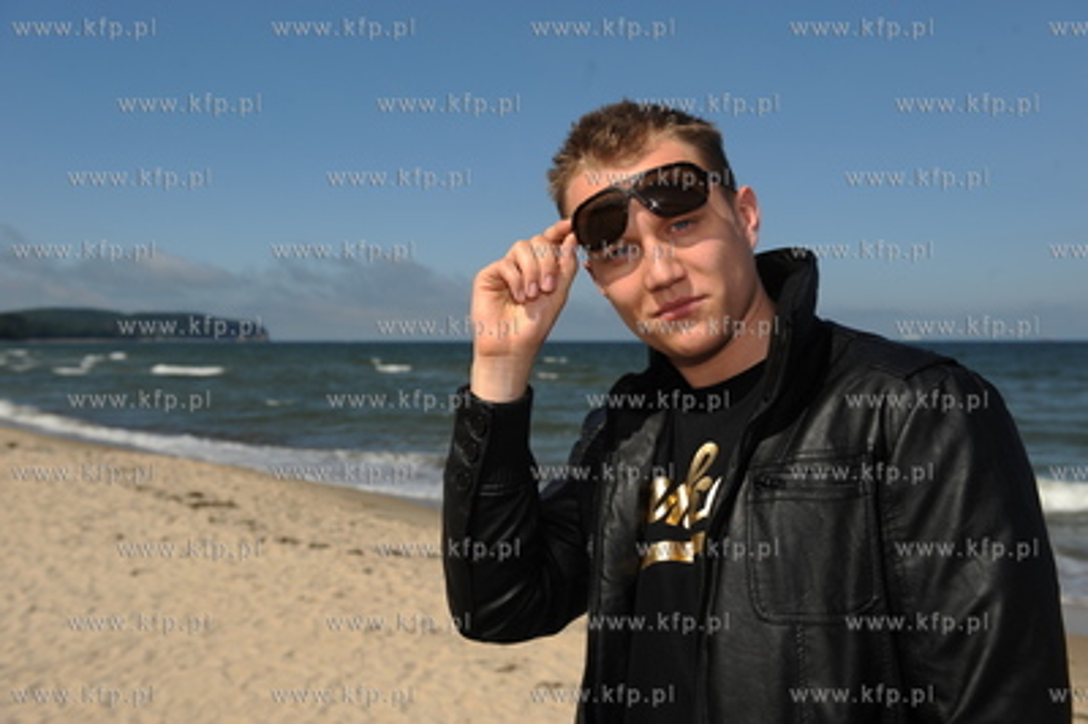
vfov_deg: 35.0
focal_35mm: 38
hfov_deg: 50.7
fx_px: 1147
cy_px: 362
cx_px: 544
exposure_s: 1/1000
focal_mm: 38
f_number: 5.6
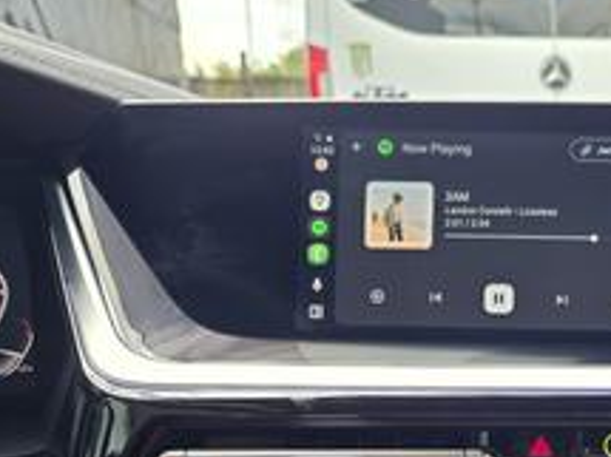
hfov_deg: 31.7
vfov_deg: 25.5
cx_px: 665
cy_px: 468
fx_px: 953
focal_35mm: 54
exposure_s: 1/180
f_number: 1.7
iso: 100
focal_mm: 6.25
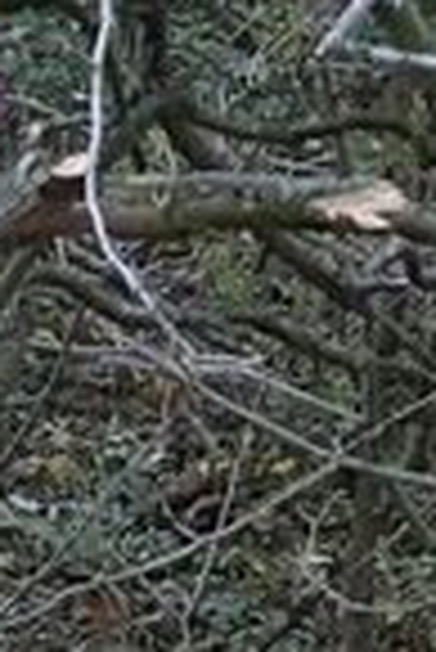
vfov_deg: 4.5
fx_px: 8137
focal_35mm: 449
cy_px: 1192
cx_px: -573
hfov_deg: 3.0
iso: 2000
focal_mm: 23.86
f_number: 7.1
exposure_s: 1/80
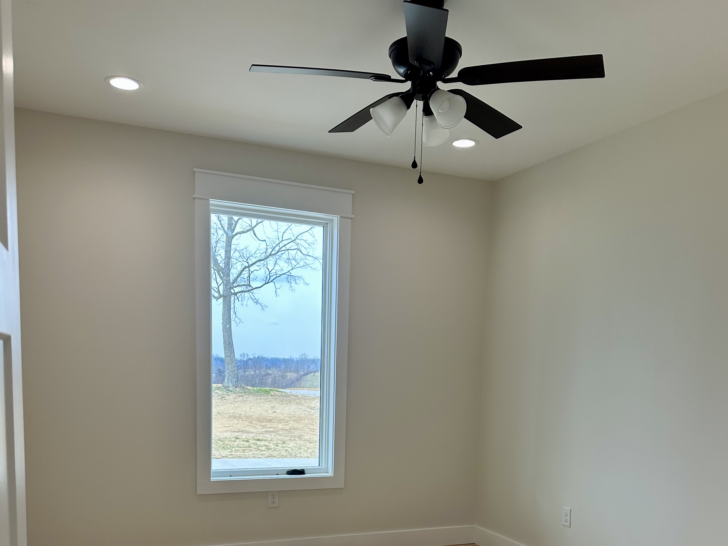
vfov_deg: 41.1
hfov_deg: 55.3
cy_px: 439
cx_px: 373
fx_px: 694
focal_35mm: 33
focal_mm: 6.86
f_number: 1.78
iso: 80
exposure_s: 1/450
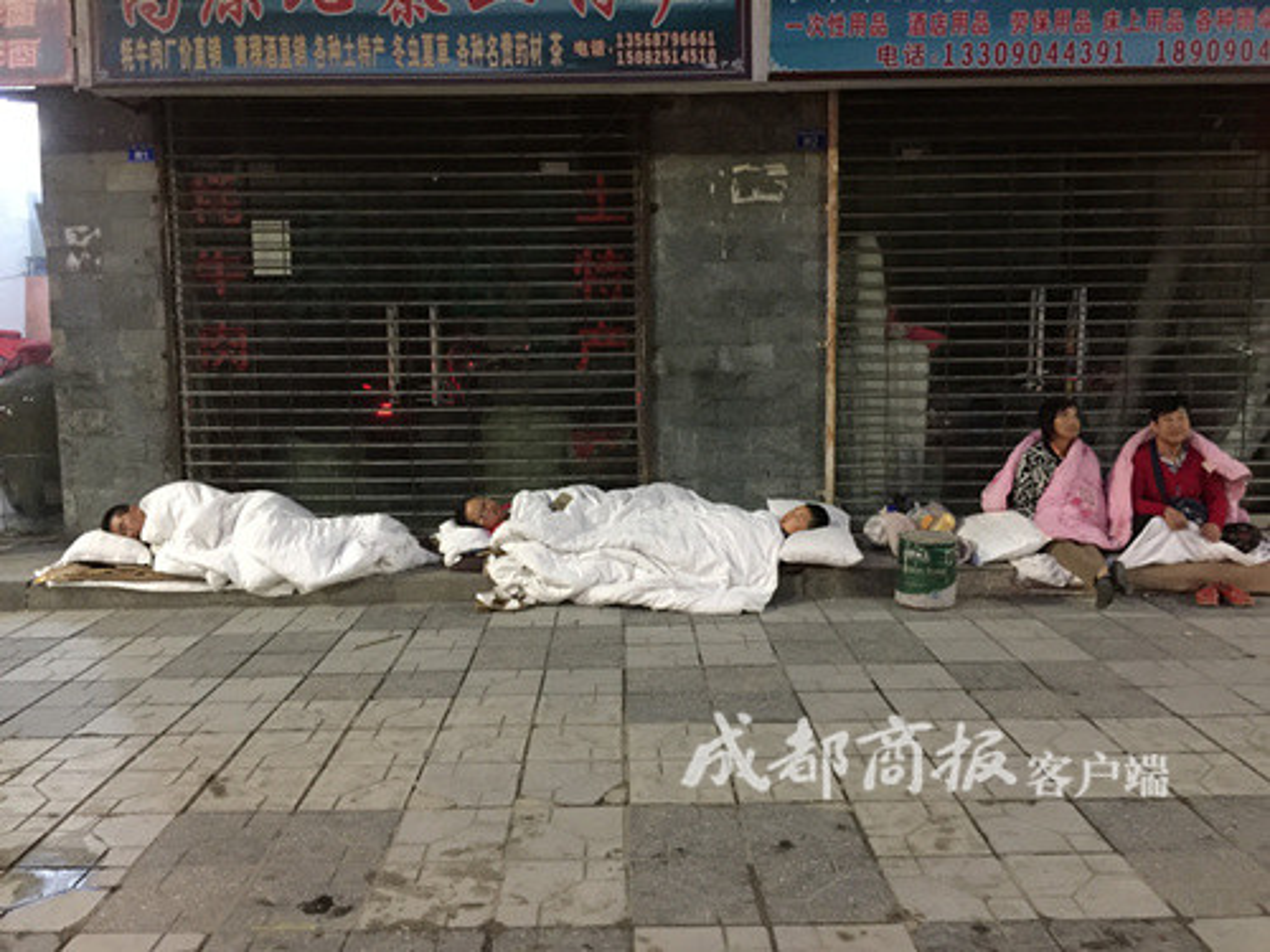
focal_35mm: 29
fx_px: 1064
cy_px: 476
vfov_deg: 48.2
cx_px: 635
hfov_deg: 61.7
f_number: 2.2
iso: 100
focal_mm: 4.15
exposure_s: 1/4
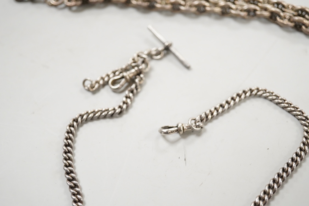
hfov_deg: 43.6
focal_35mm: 45
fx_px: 386
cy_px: 103
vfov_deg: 29.9
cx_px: 154
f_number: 3.5
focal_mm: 30
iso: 2500
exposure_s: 1/400
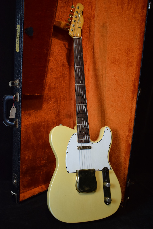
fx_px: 258
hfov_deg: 33.0
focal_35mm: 40
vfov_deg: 47.9
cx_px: 76
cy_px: 114
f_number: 4
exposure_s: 1/60
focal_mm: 27
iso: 1400
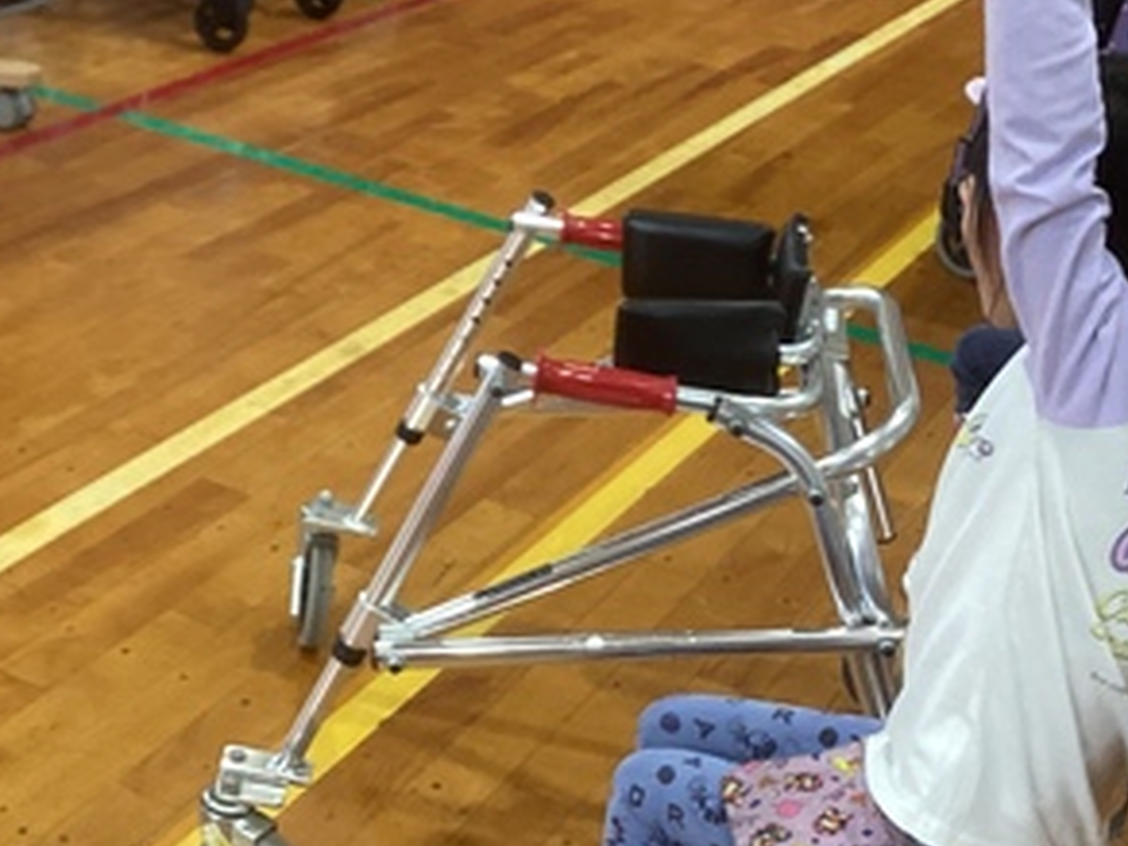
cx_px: 375
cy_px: 143
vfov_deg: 21.3
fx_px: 2216
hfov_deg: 28.4
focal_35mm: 68
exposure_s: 1/60
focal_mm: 3.3
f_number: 2.4
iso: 125
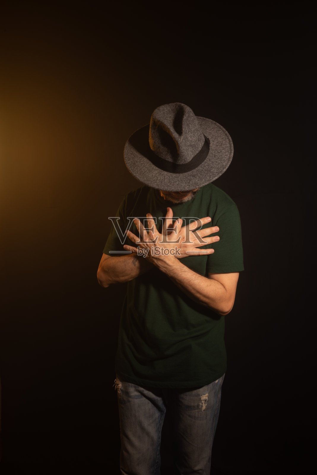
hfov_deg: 35.1
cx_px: 158
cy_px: 238
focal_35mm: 38
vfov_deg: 50.7
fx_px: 501
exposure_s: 1/200
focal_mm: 38
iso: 100
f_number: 9
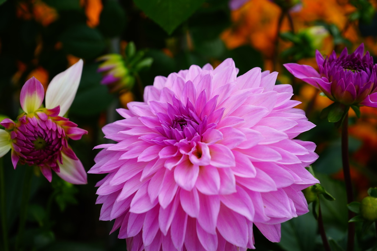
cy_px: 126
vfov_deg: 19.4
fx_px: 733
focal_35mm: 70
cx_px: 188
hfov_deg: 28.9
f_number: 8
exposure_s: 1/160
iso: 100
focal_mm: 70
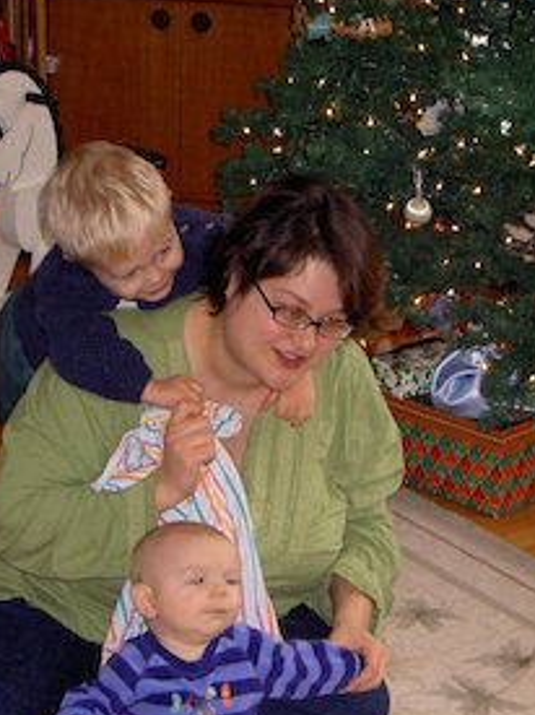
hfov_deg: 13.6
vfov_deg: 18.0
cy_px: 481
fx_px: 2248
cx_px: 242
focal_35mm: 109
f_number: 4.2
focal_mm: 12.4
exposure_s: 1/80
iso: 200
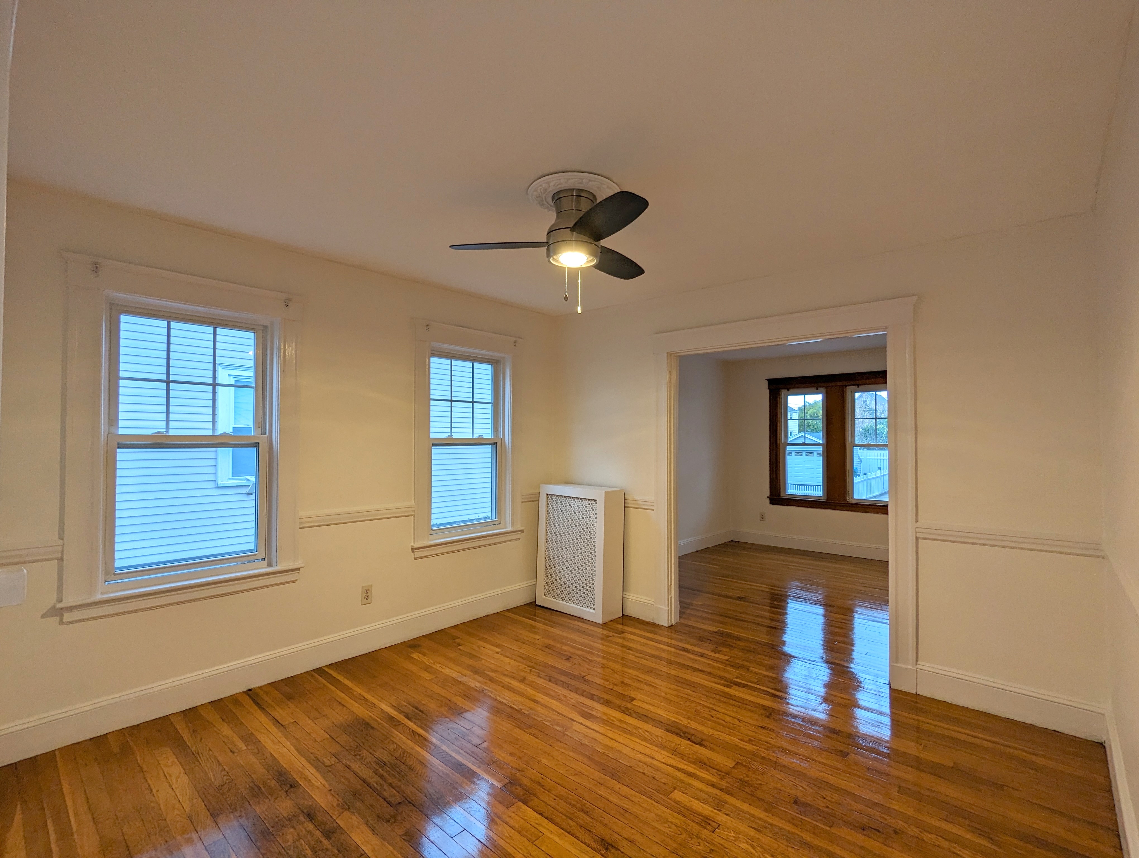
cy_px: 429
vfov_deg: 78.2
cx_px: 570
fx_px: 527
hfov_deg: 94.4
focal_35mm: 16
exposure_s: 1/120
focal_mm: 2.35
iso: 150
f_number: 2.2
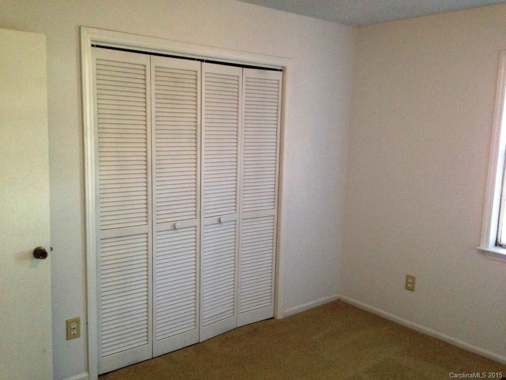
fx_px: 482
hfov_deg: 55.4
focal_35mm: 33
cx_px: 253
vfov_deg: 42.9
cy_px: 190
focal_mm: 4.12
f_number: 2.4
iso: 250
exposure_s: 1/20
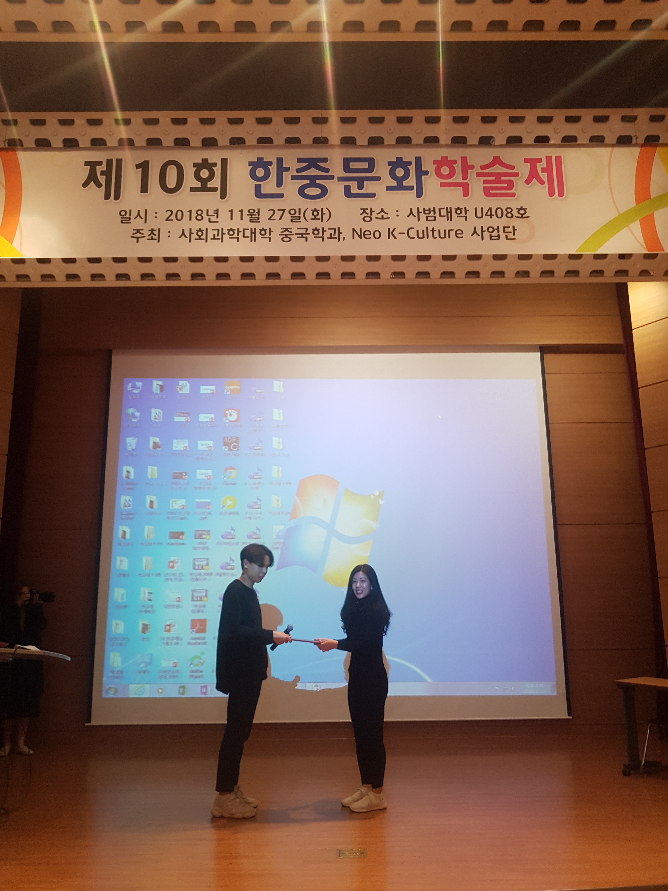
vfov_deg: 67.3
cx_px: 334
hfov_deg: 53.1
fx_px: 669
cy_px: 446
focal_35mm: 26
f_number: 1.7
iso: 200
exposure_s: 1/24
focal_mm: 4.2
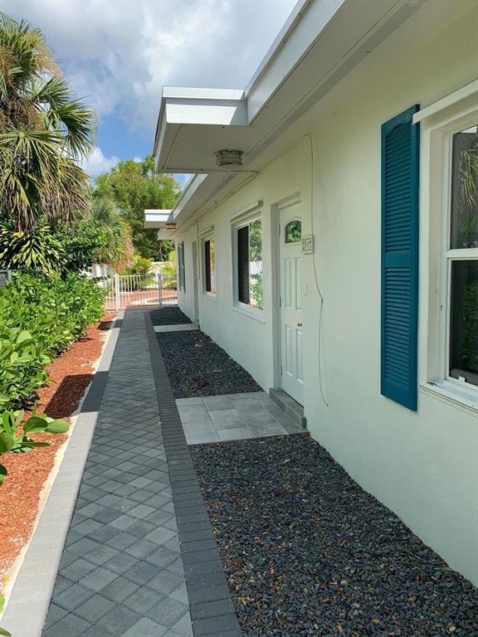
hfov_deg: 53.1
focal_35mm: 26
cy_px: 318
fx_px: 479
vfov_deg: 67.3
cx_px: 239
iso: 25
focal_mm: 4.25
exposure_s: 1/1076
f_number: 1.8
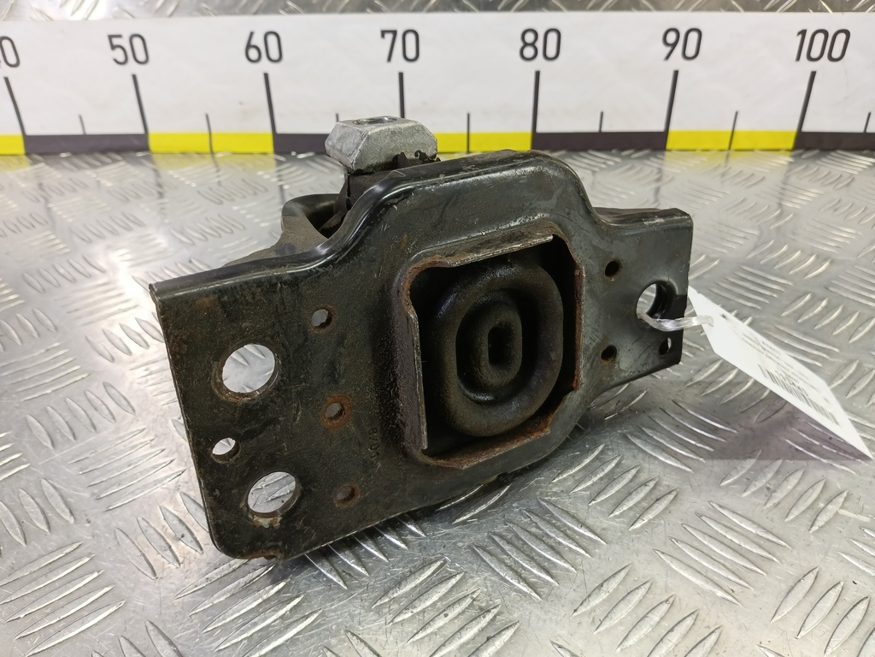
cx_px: 438
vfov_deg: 58.9
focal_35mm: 23
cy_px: 328
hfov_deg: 73.9
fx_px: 581
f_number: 1.6
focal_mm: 4.11
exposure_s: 1/50
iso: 171
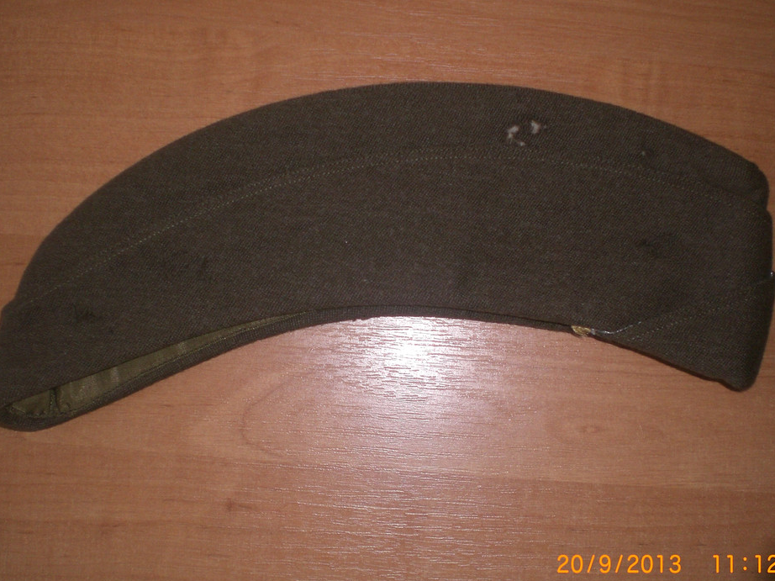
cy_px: 296
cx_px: 385
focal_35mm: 44
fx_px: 985
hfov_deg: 43.0
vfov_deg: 32.9
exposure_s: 1/60
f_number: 3.1
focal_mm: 6.3
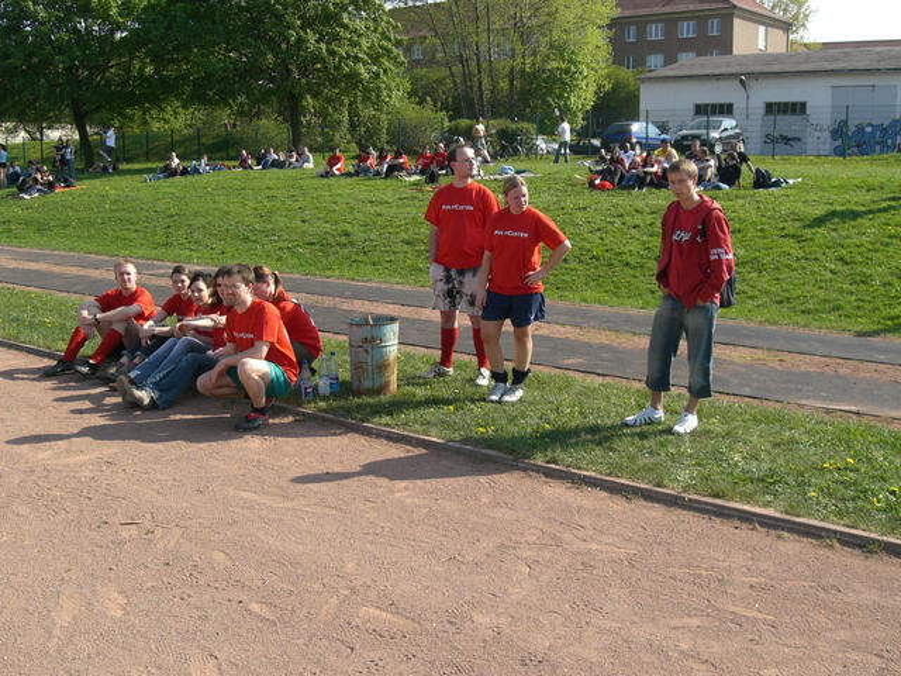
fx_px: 989
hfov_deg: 49.0
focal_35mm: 38
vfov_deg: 37.7
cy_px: 338
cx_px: 450
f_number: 4.4
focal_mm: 6.3
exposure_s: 1/320
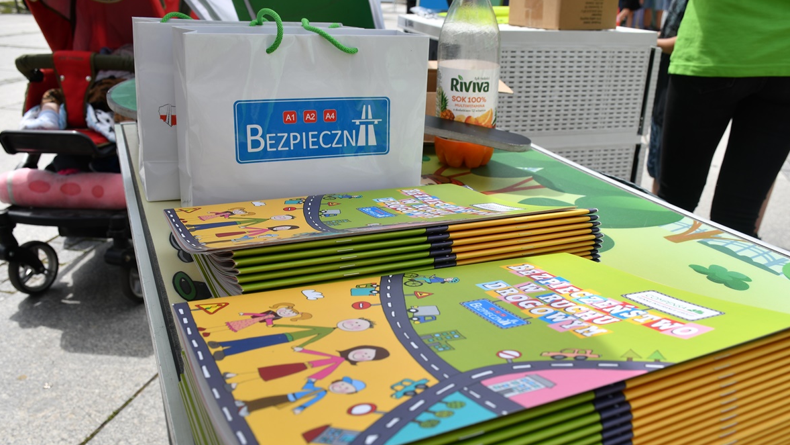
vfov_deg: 36.6
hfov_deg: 61.0
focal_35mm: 32
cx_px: 398
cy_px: 250
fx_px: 670
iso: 100
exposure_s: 1/320
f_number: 7.1
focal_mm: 20
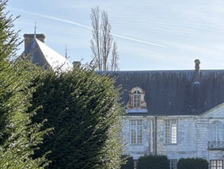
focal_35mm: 163
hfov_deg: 12.1
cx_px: 175
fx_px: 1056
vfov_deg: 9.1
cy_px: 152
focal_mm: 9
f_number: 2.8
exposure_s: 1/205
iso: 32
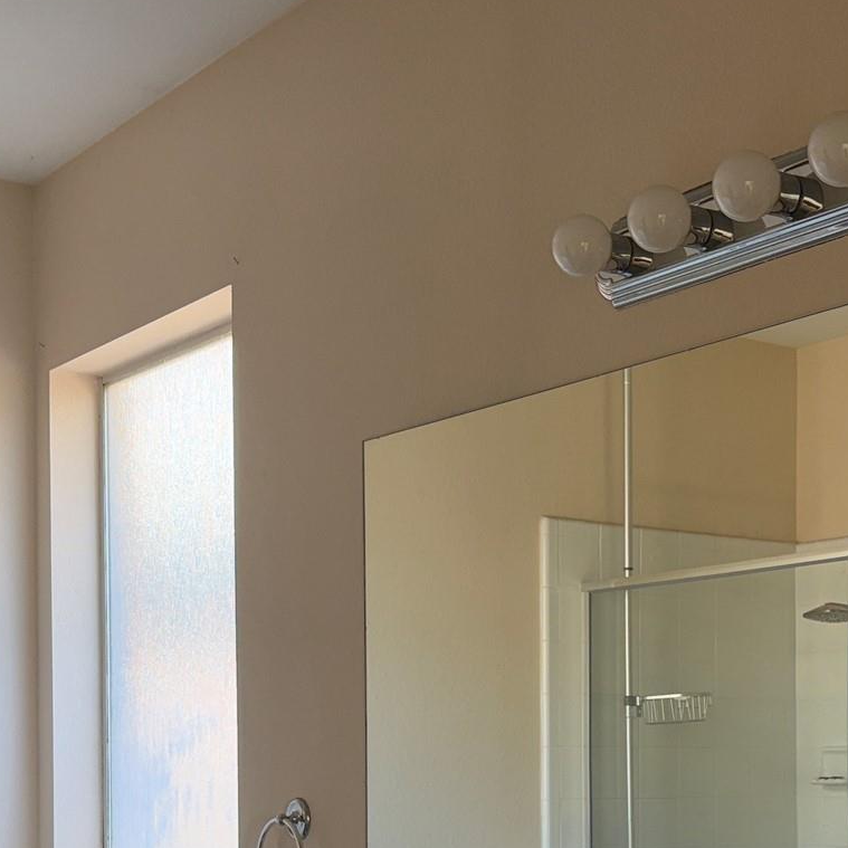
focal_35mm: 62
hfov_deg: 27.6
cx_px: 523
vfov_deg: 26.8
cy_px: 753
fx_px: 1718
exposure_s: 1/106
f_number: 1.6
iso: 125
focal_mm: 5.96
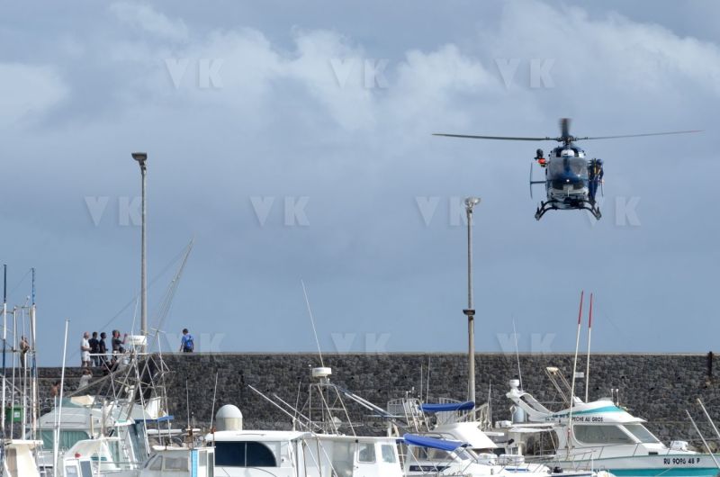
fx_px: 5988
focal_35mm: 300
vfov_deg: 4.6
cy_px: 238
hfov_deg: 6.9
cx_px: 360
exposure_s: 1/640
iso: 250
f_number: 8
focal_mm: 200
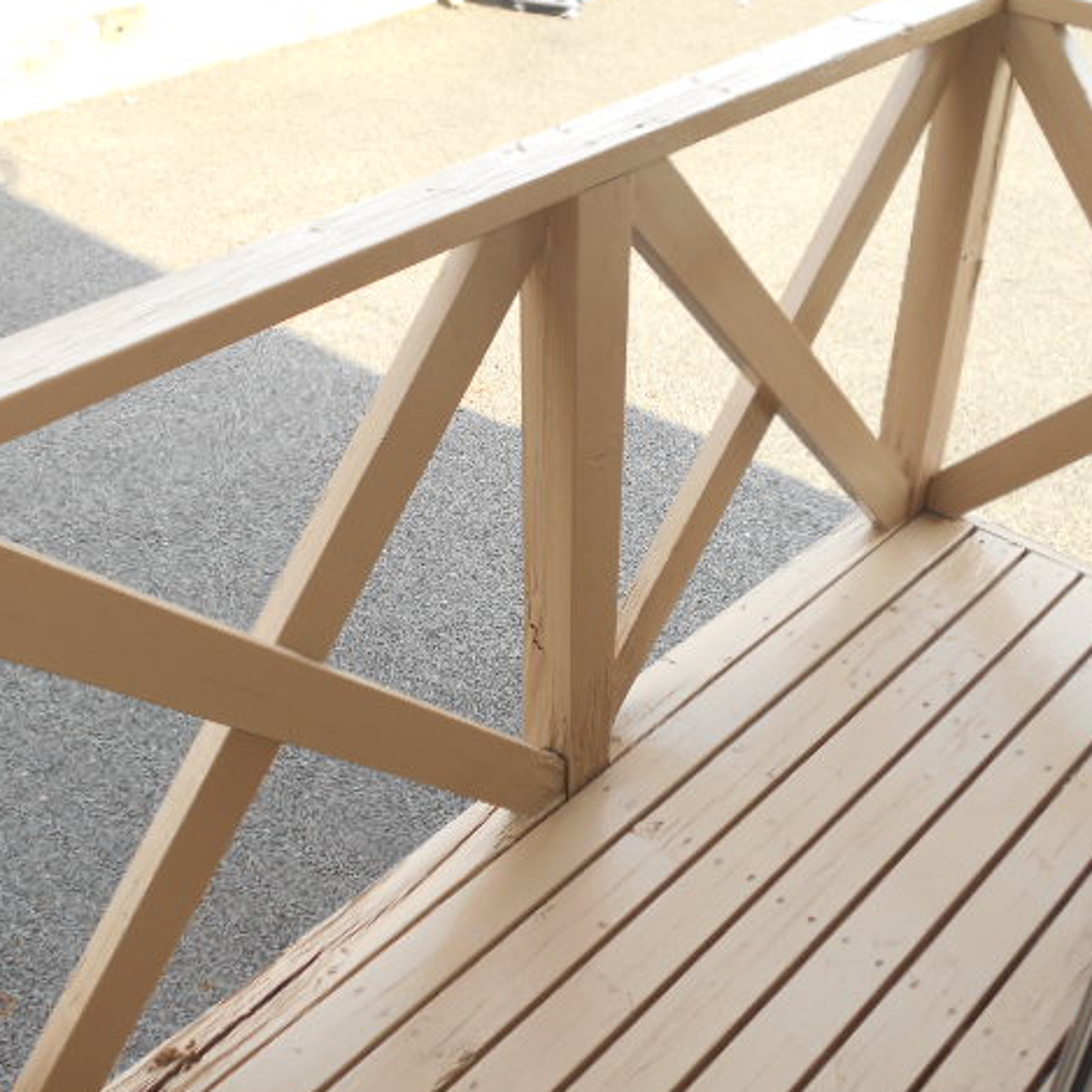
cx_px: 547
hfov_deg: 40.9
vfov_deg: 40.9
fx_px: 1463
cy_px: 543
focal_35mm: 41
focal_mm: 5.8
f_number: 3.6
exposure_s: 1/100
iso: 80
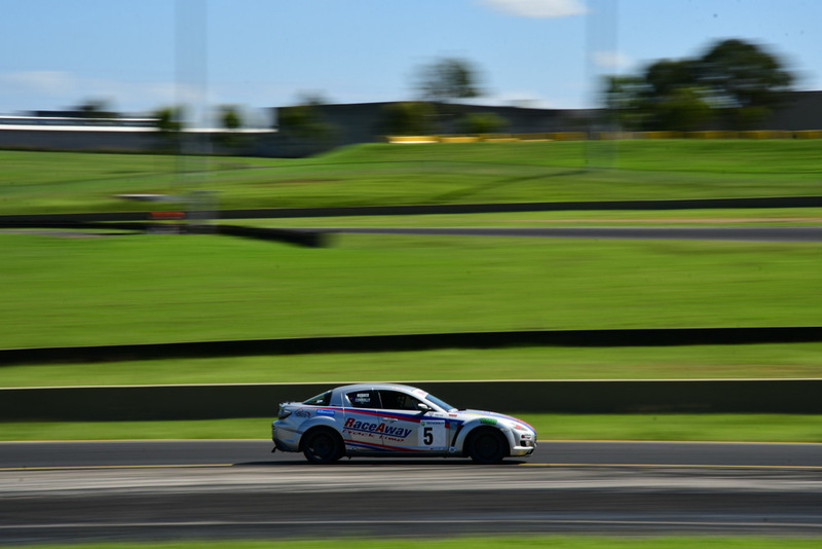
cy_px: 274
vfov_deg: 12.7
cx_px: 411
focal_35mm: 108
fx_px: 2467
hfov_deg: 18.9
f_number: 22
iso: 100
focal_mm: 72
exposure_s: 1/50
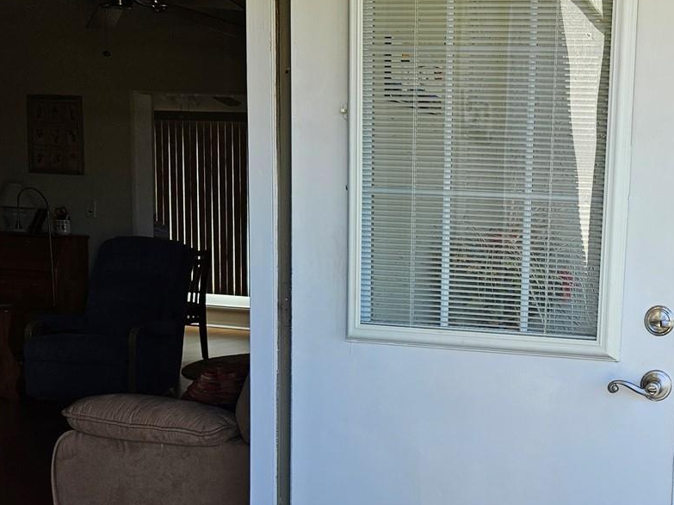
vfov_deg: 30.6
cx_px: 581
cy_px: 342
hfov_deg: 38.2
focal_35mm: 47
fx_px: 915
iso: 25
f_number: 1.8
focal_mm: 5.4
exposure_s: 1/121
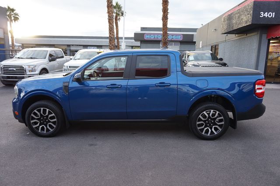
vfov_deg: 53.1
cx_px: 140
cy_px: 93
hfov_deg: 73.8
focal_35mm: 24
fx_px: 187
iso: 125
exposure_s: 1/60
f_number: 4
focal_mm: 16
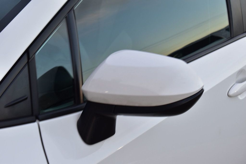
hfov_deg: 26.0
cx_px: 123
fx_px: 533
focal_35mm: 78
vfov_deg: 17.5
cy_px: 82
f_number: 7.1
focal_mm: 52
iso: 400
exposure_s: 1/30
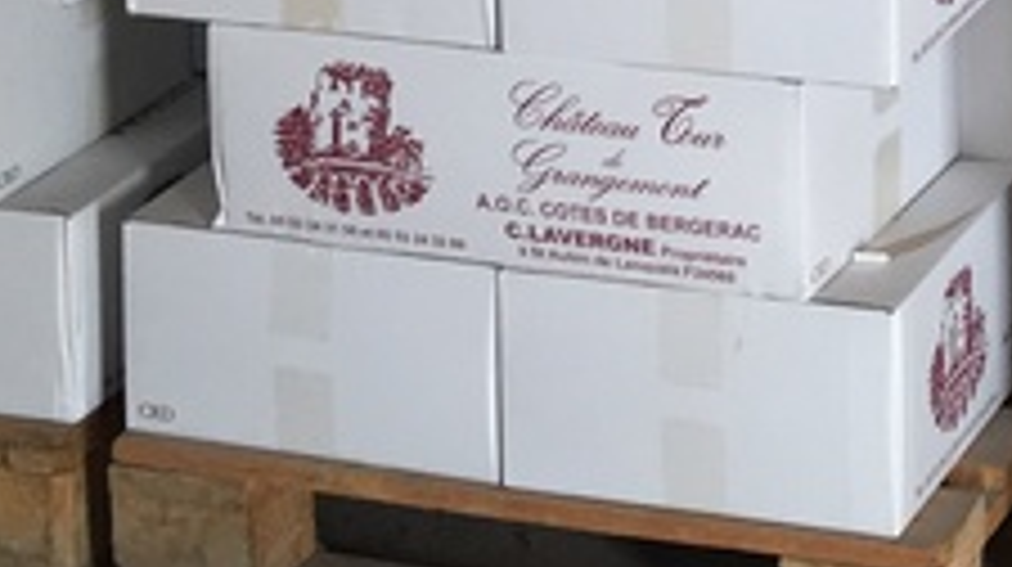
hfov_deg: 14.8
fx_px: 3860
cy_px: -972
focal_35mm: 144
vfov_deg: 7.6
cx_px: 927
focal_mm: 4.15
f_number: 2.2
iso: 32
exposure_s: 1/50
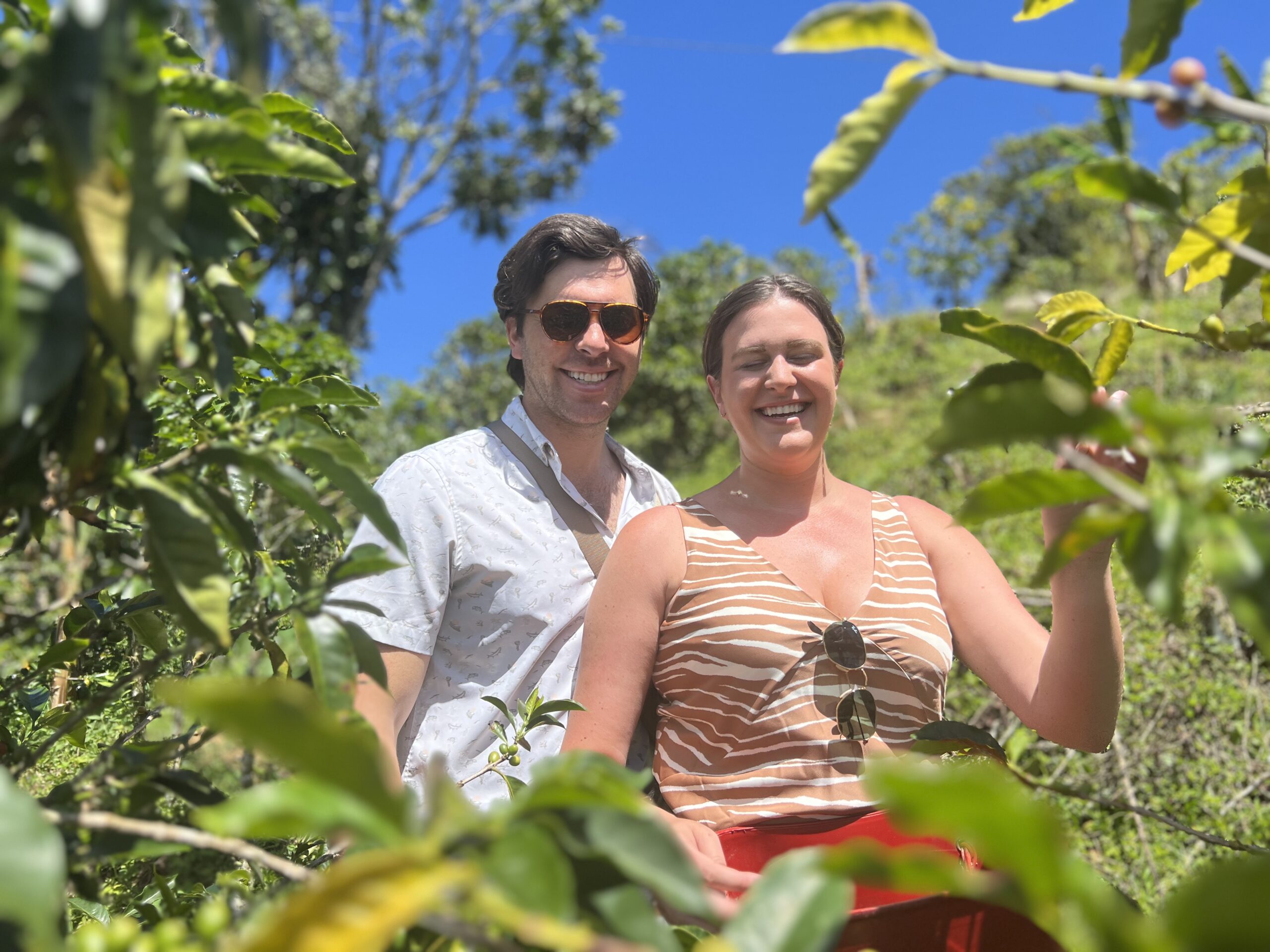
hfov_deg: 67.3
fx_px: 954
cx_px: 635
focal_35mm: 26
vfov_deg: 53.1
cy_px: 476
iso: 50
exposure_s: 1/2762
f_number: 1.5
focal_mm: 5.7
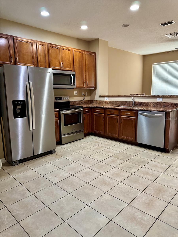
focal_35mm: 24
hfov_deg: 56.8
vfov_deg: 71.6
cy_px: 118
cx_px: 89
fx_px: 165
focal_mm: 6.76
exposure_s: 1/60
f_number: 1.78
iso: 640
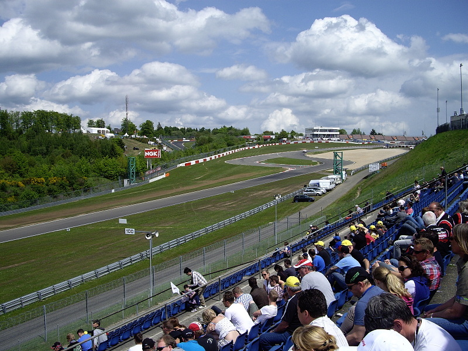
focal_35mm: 38
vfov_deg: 37.7
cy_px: 176
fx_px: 514
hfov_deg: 49.0
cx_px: 234
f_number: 5.6
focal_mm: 7.9
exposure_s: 1/800
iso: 100
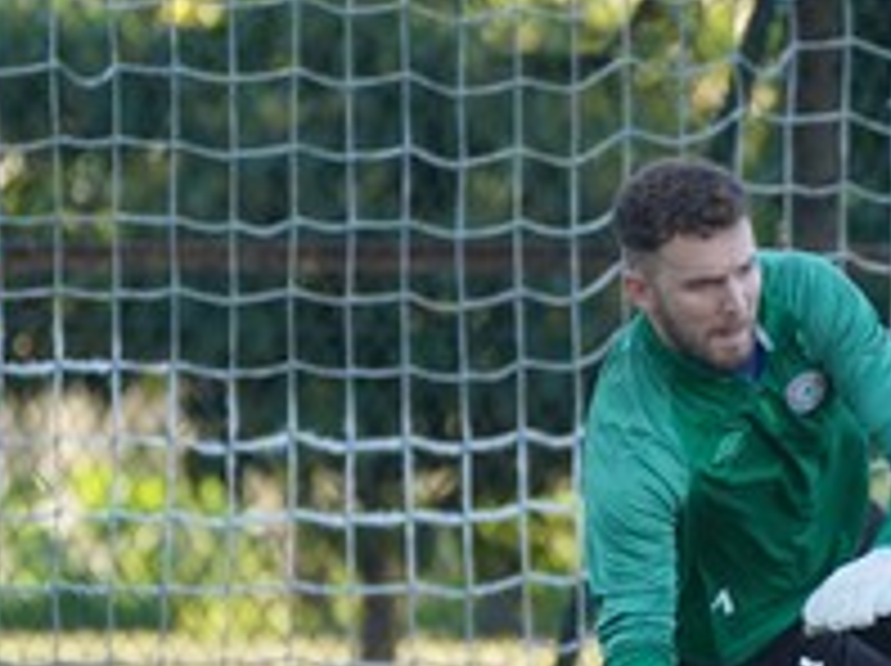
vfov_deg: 1.1
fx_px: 33498
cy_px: 421
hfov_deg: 1.5
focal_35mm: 1303
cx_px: 963
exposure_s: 1/500
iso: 1000
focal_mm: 400
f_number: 5.6
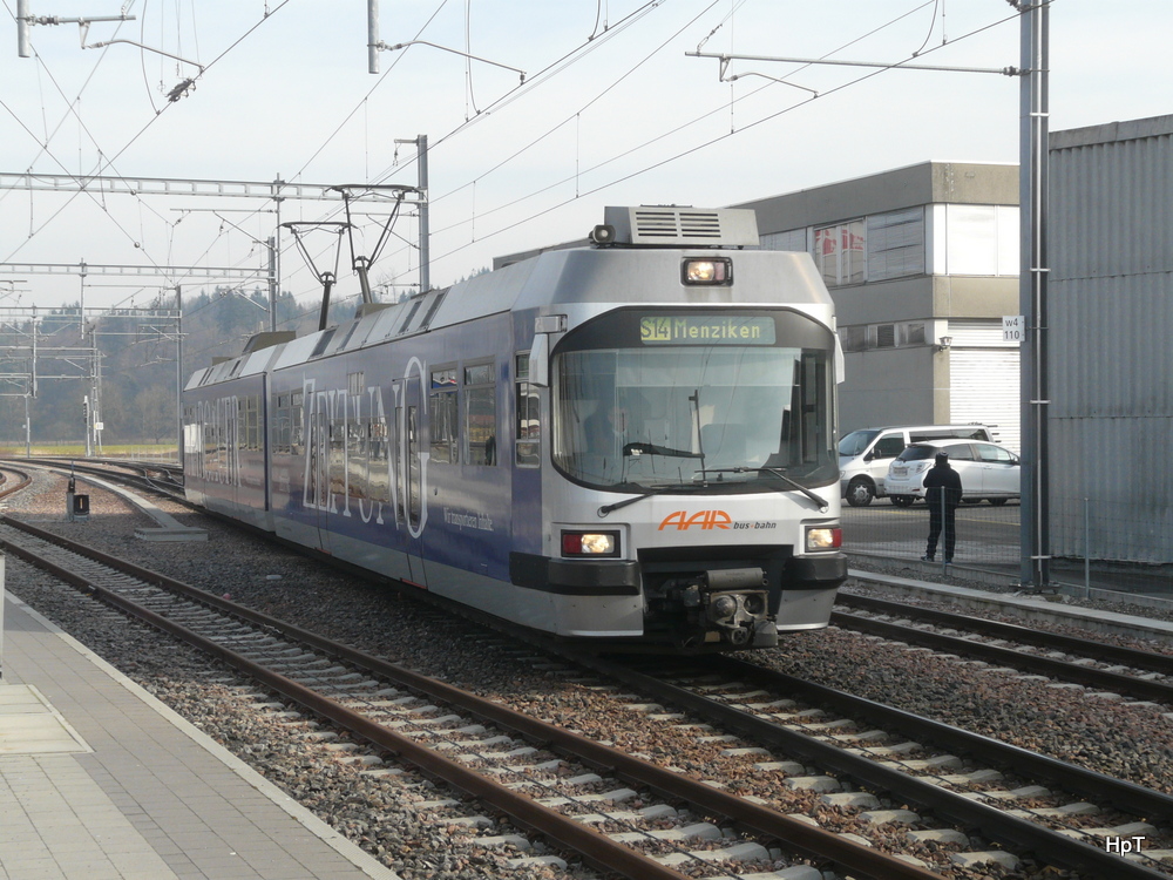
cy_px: 440
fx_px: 2169
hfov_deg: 30.3
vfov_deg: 22.9
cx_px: 586
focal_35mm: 64
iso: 100
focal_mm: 10.5
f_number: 5
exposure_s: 1/250
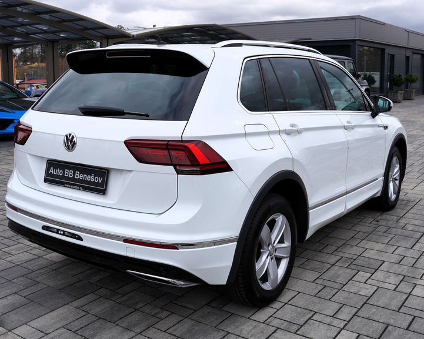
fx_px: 502
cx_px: 206
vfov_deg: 37.2
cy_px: 140
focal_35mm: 40
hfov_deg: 45.8
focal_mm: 30
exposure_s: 1/250
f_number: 8
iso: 100
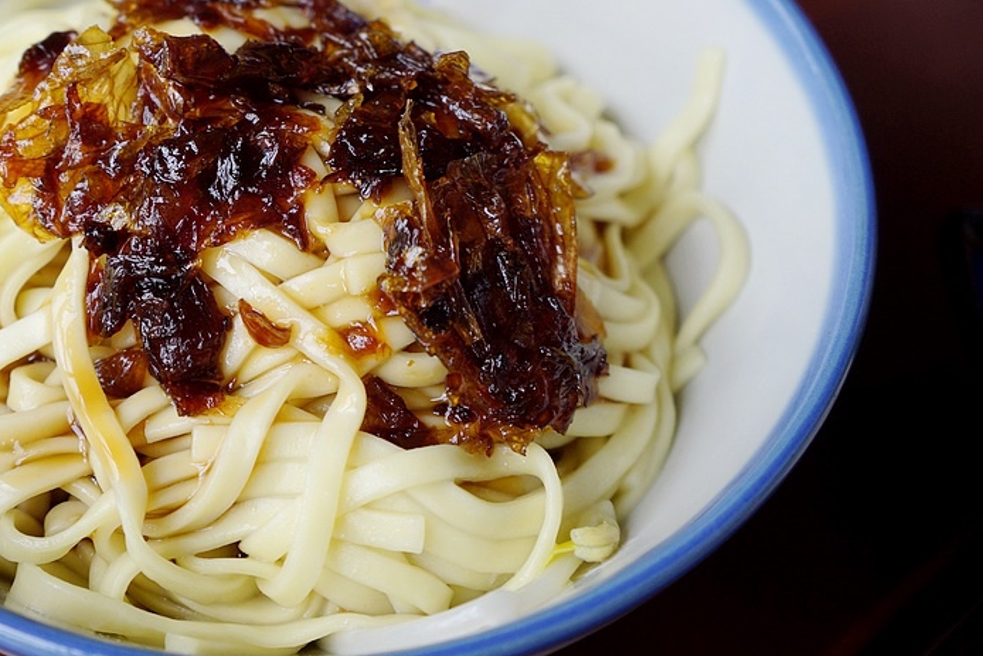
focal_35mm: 60
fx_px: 1631
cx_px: 259
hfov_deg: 33.0
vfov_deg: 22.7
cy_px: 244
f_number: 4
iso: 200
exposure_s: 1/60
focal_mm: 27
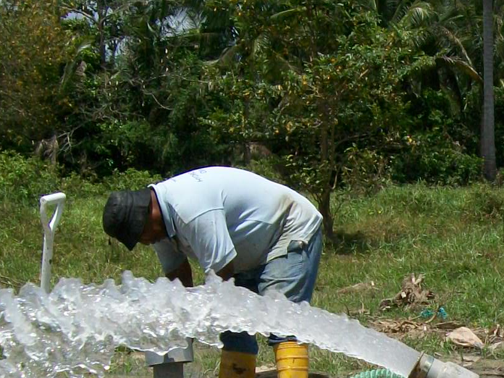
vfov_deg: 13.3
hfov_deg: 17.7
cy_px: 468
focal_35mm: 108
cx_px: 516
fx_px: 1572
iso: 64
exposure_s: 1/640
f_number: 4.9
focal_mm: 6.1
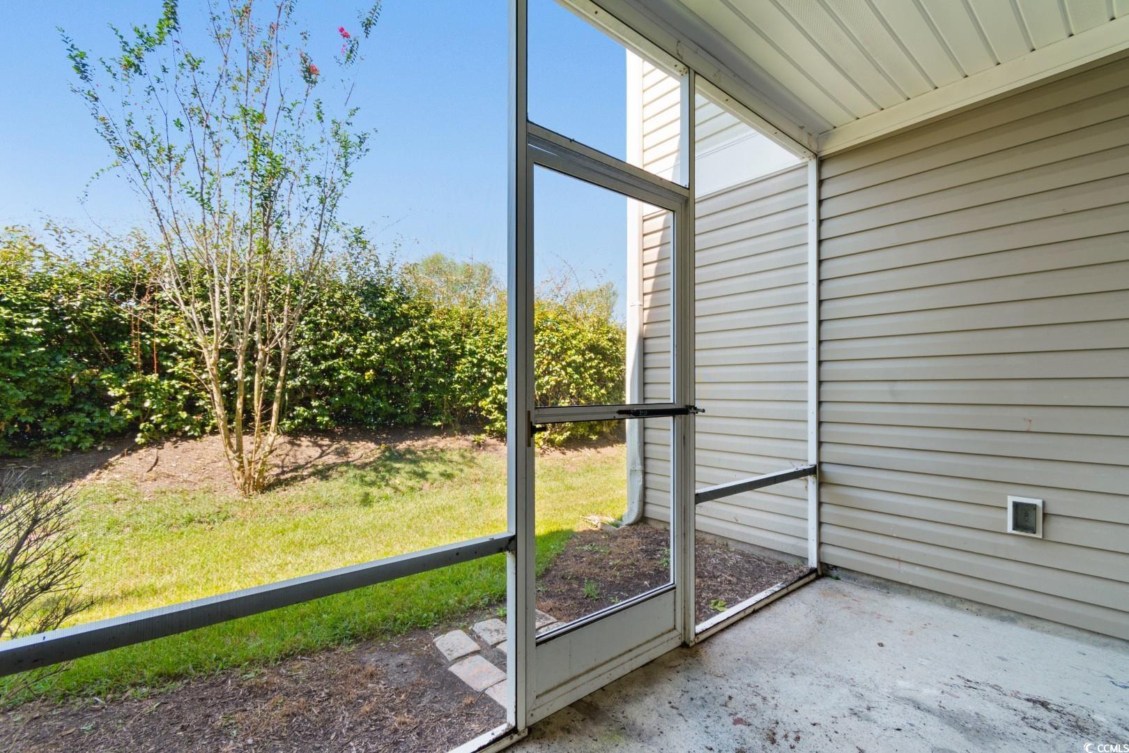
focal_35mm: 15
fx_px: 470
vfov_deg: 77.3
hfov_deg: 100.4
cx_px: 564
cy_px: 376
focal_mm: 10
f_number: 4.5
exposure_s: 1/40
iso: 100
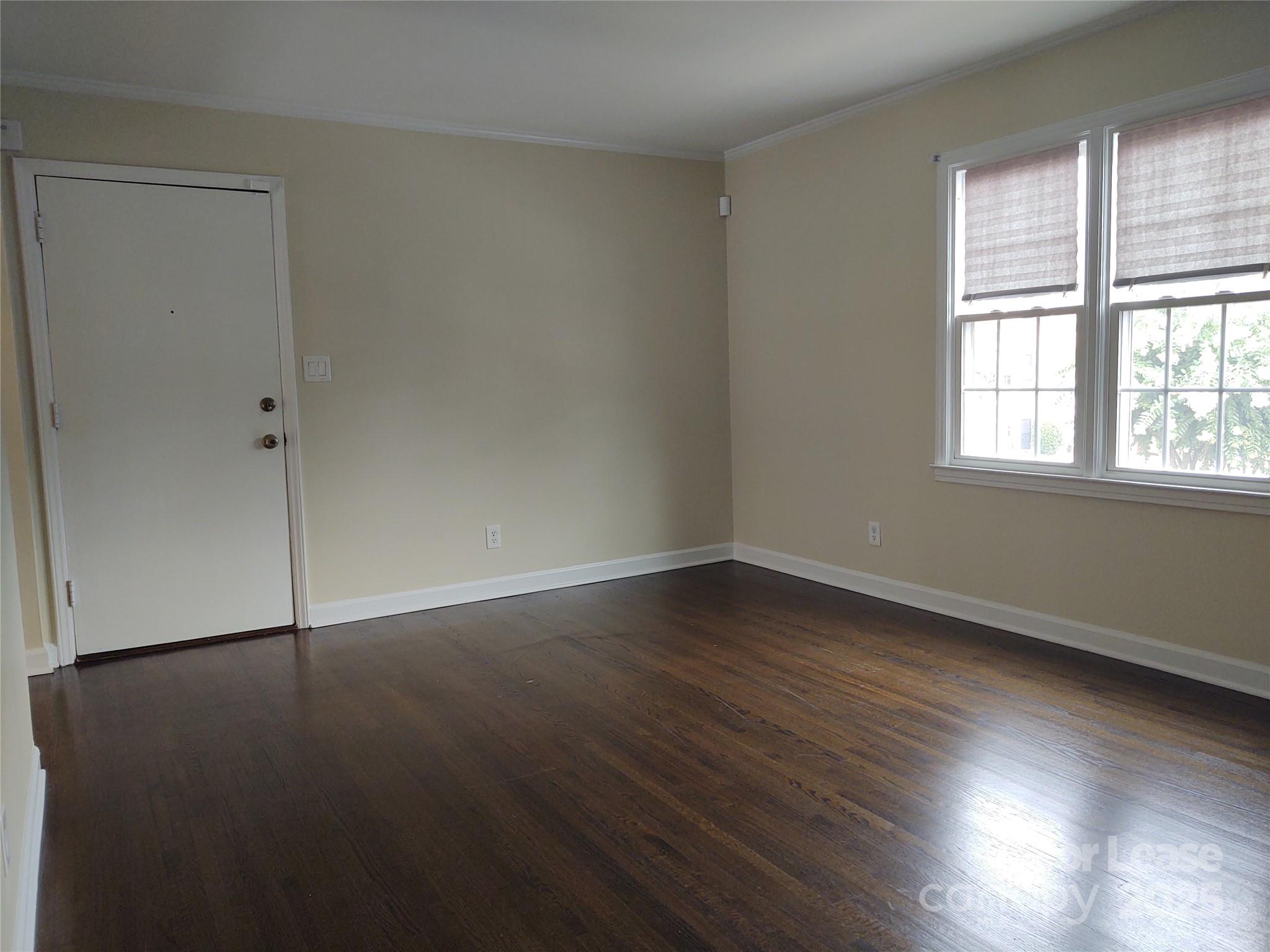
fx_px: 991
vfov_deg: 51.4
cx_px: 635
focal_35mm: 27
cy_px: 476
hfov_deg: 65.3
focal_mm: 4.75
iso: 109
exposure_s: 1/60
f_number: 1.7
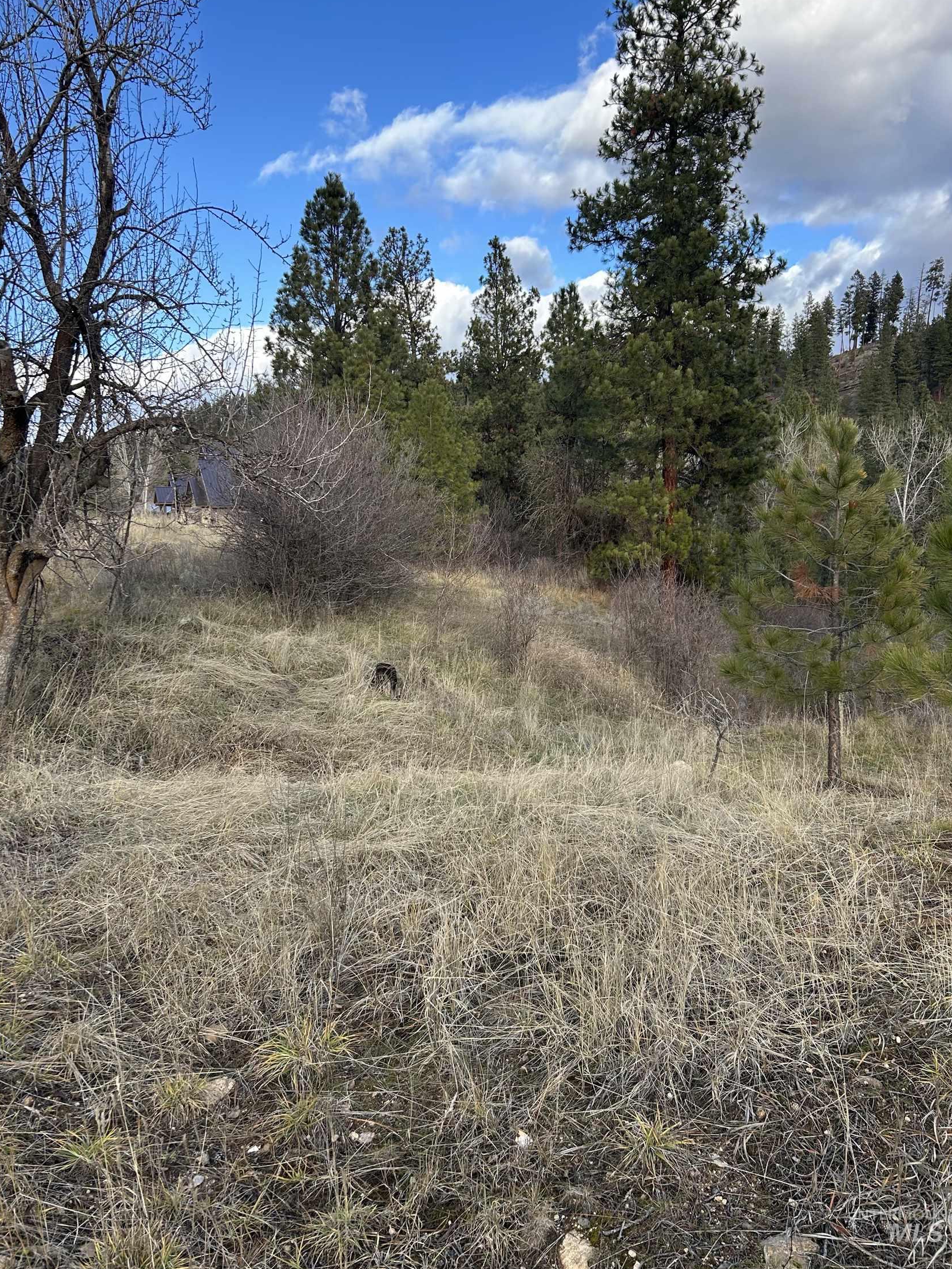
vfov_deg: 65.3
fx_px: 990
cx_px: 491
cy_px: 615
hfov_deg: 51.3
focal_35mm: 27
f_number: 1.5
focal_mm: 5.7
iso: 50
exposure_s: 1/1009
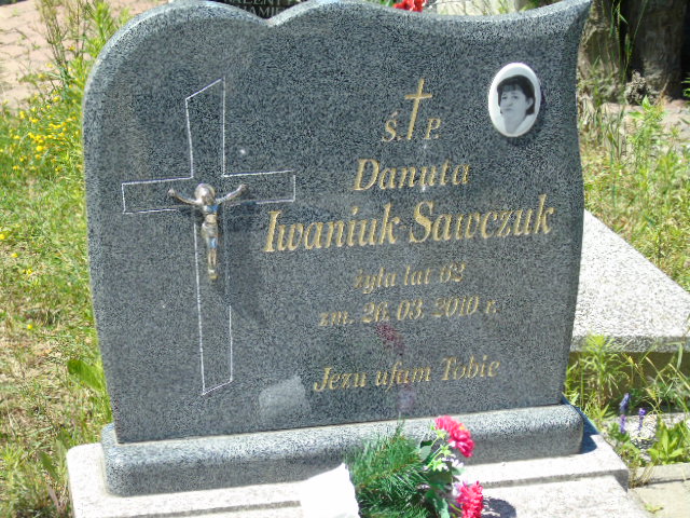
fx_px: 1635
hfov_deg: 23.8
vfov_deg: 18.0
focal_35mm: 82
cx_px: 345
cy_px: 259
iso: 80
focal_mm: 15
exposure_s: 1/250
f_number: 4.1
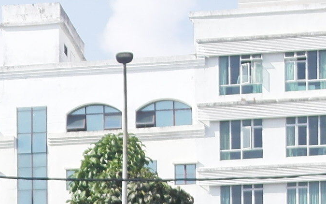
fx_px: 2399
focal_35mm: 270
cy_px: 530
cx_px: -342
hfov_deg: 7.4
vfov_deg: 4.7
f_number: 5.6
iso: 200
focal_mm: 30
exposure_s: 1/320
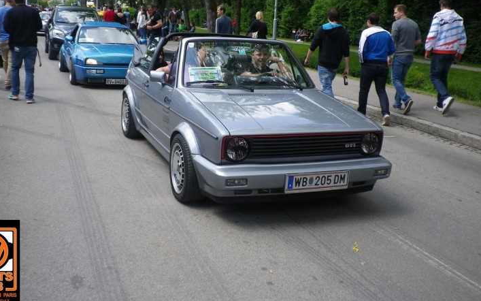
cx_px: 233
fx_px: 551
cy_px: 103
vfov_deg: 30.3
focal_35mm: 42
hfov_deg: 47.2
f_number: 3.9
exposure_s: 1/250
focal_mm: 6.4
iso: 80
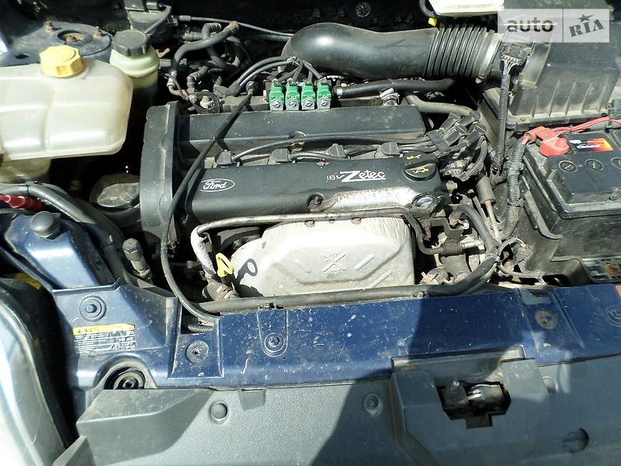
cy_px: 233
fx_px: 448
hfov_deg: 69.4
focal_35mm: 25
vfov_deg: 54.9
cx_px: 310
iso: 80
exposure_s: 1/750
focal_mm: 4.5
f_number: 2.5
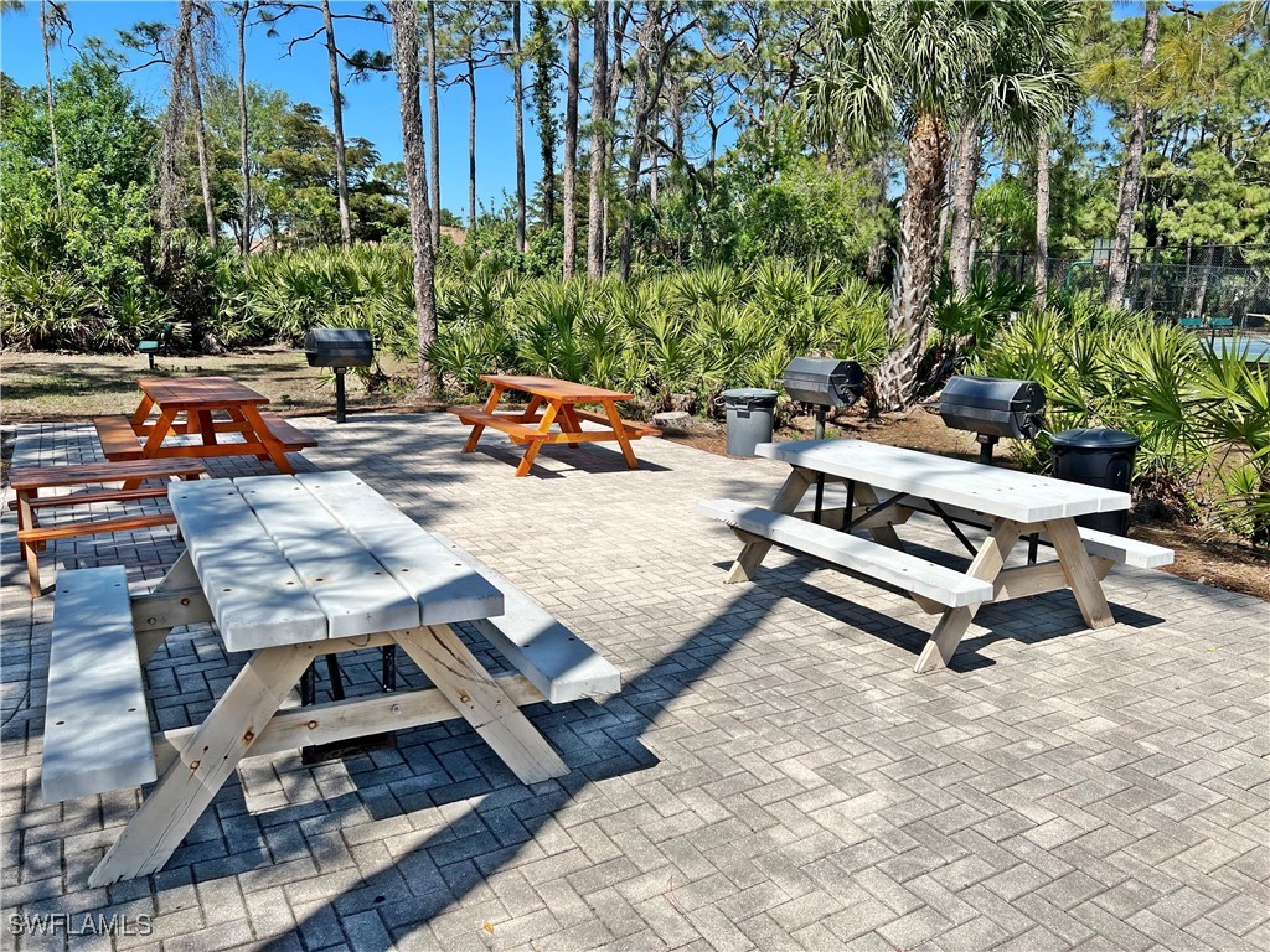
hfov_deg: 67.3
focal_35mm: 26
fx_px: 954
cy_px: 476
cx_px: 635
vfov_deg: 53.1
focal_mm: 5.7
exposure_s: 1/5319
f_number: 1.5
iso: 50
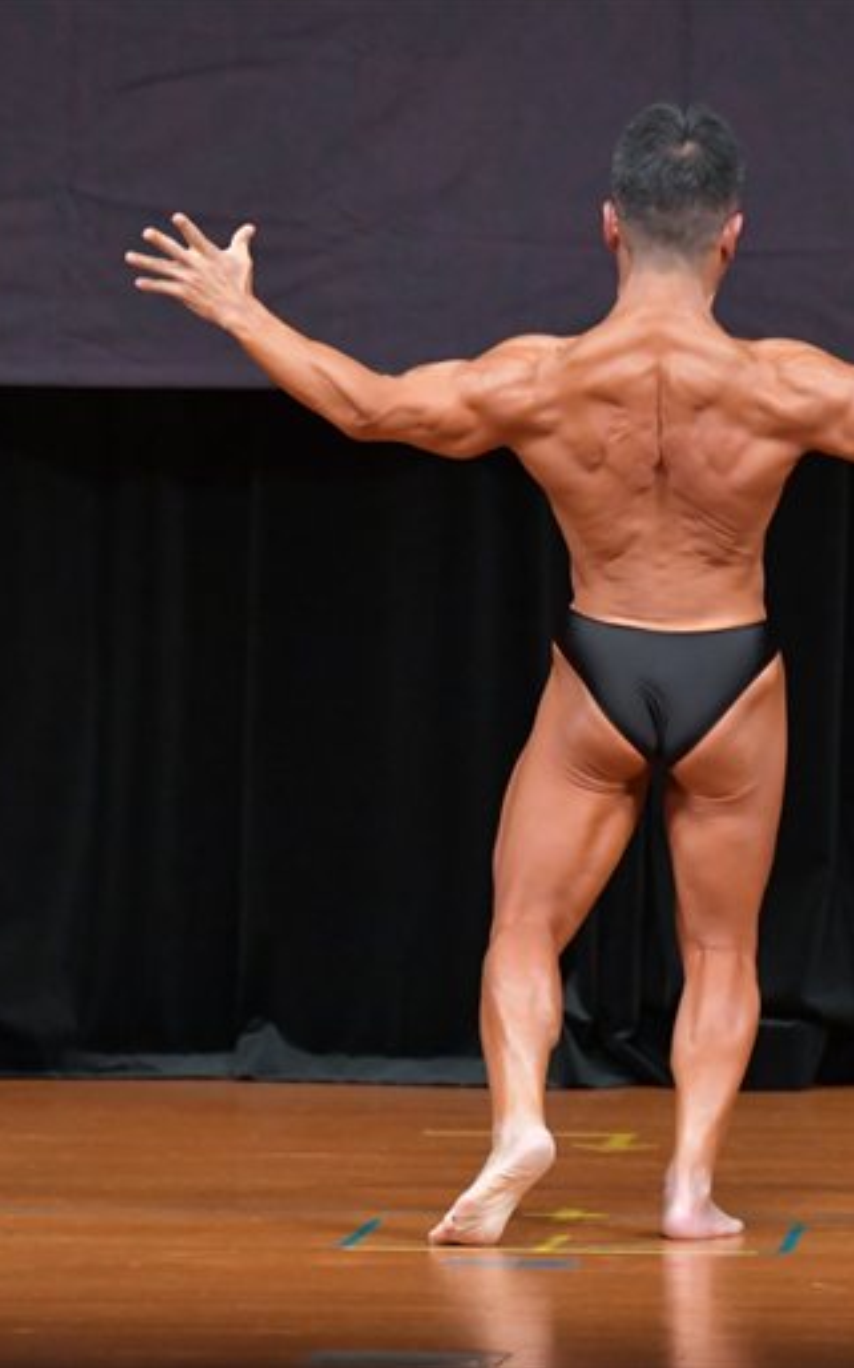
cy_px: 684
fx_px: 16320
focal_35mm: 438
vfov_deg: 4.8
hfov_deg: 3.0
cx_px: 576
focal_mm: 190
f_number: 5.6
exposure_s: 1/400
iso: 5000
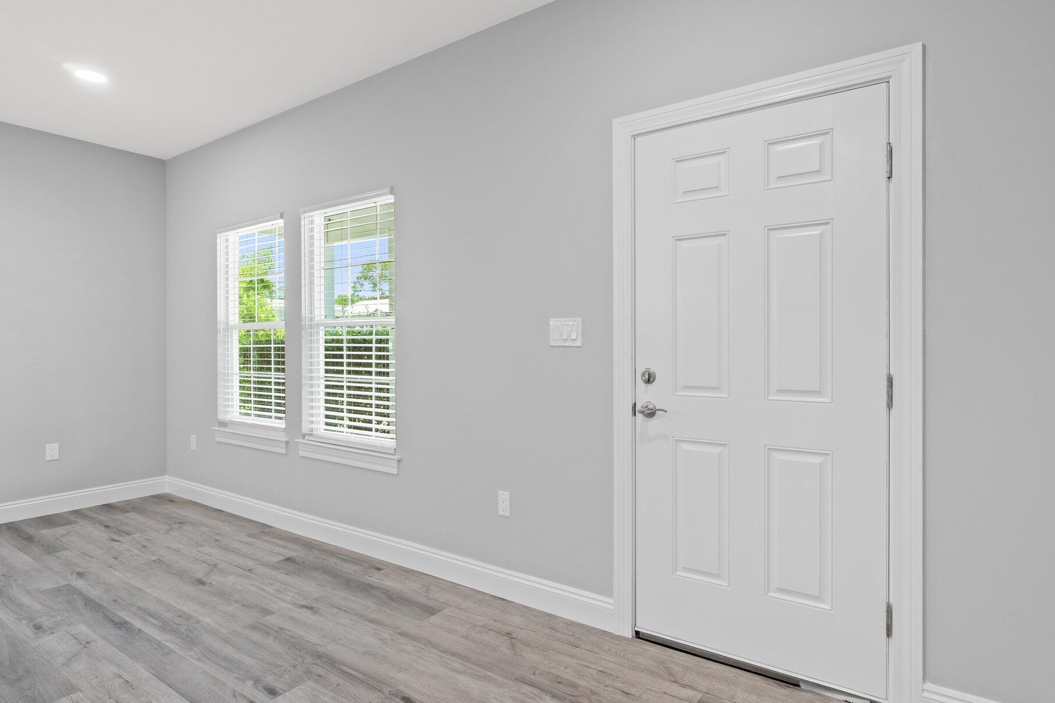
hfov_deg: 88.1
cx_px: 562
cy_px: 343
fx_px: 544
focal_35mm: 19
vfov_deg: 65.7
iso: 400
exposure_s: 1.6
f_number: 8
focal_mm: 11
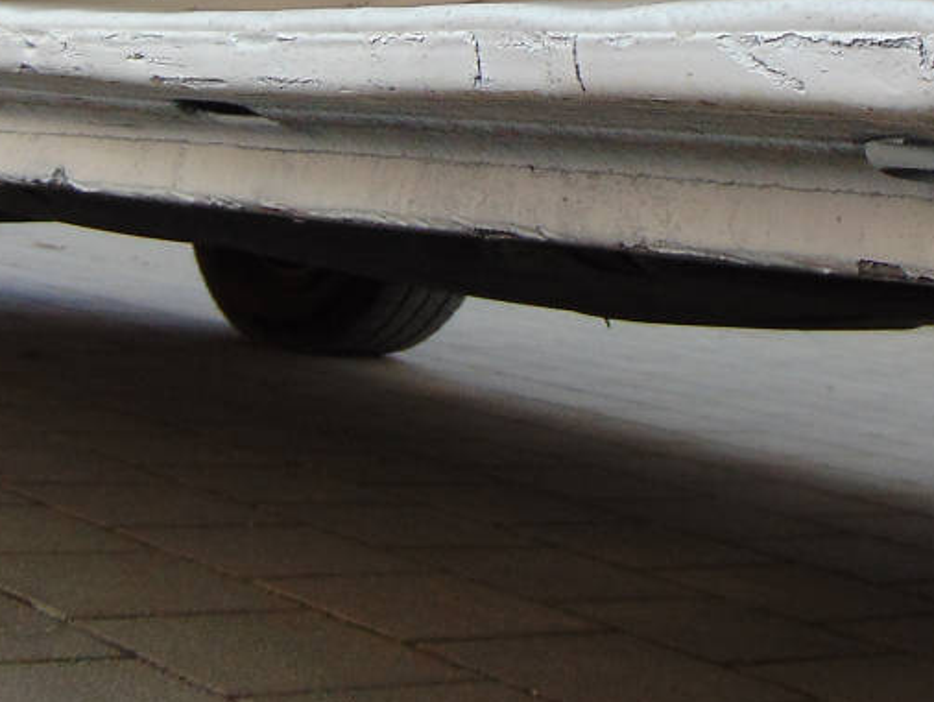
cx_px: 474
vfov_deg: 18.4
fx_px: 2133
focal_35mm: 79
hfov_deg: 24.7
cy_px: 91
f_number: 3
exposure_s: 1/250
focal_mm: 4.5
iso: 80
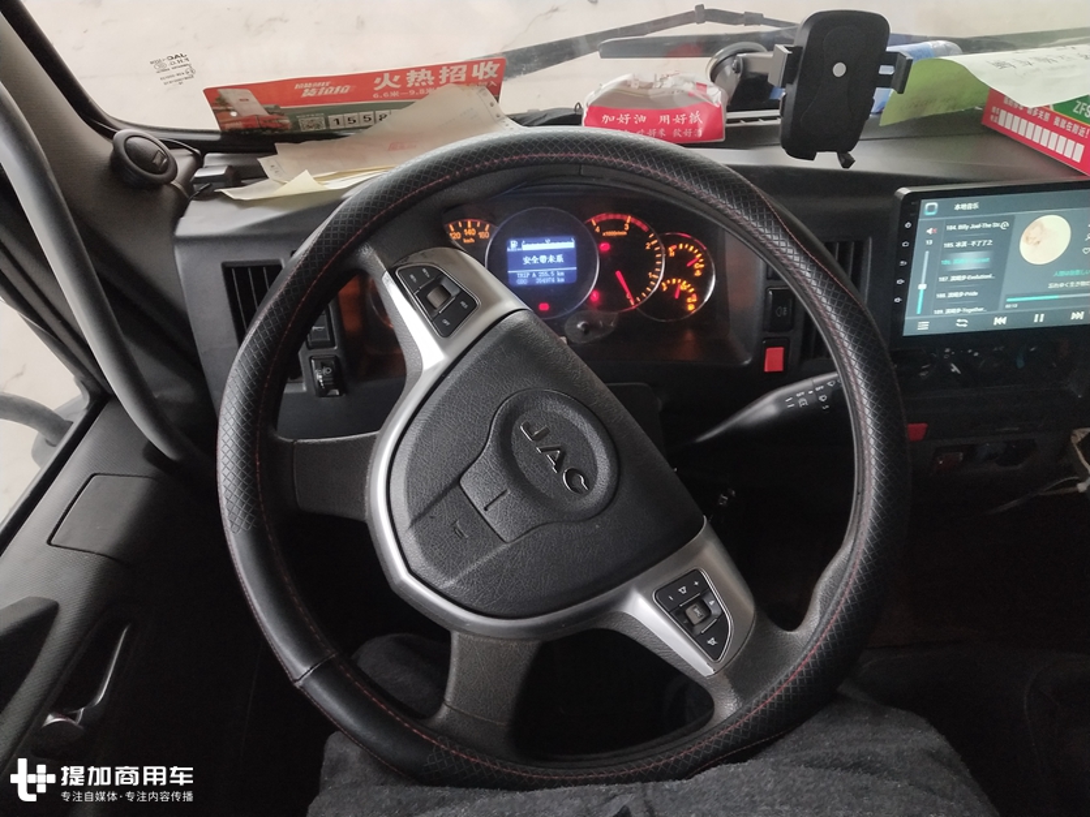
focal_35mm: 30
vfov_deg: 46.8
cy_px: 408
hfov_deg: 60.0
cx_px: 545
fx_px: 945
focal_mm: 3.95
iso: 481
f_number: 1.8
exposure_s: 1/33.3
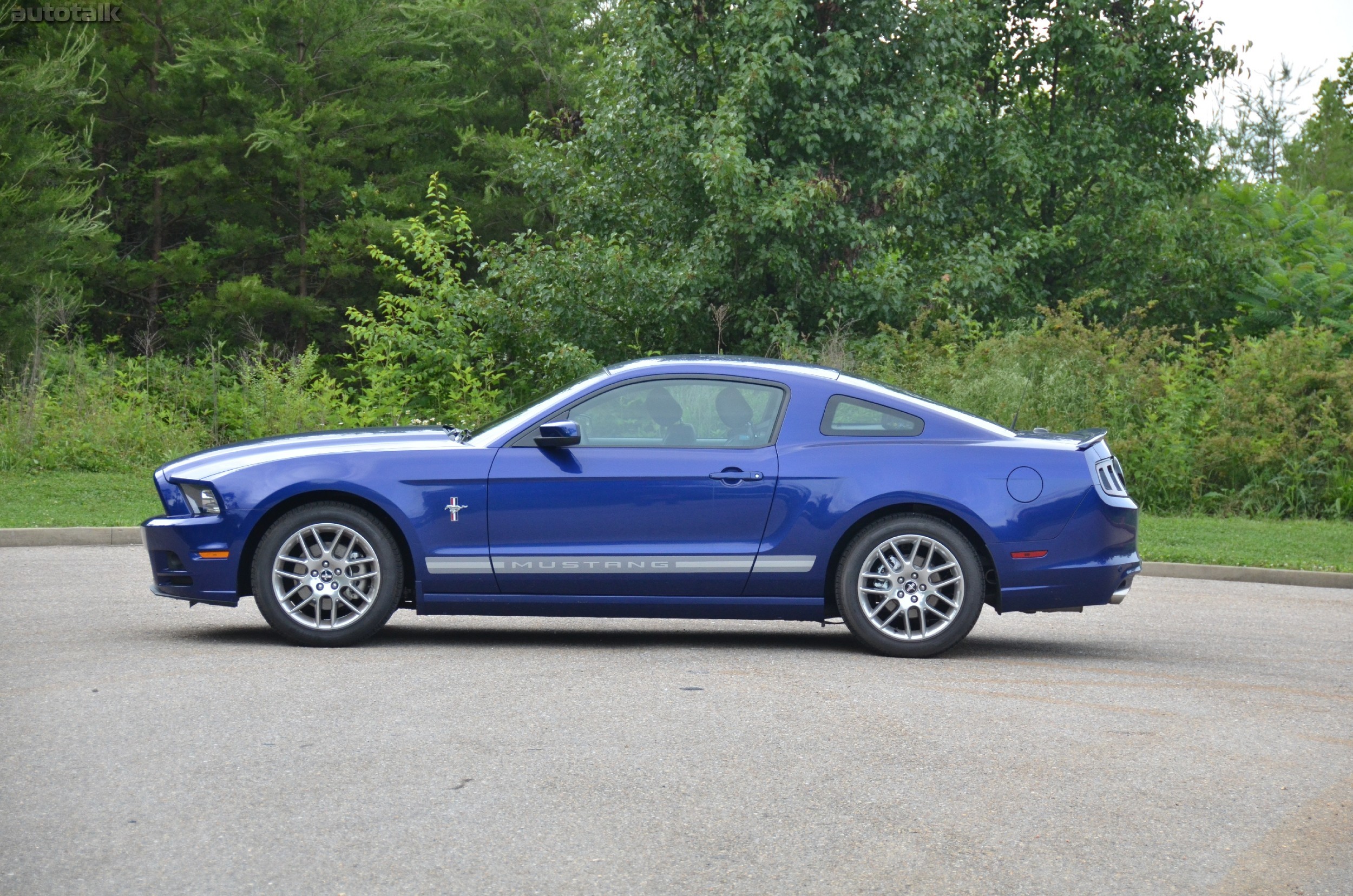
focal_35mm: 135
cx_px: 676
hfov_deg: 15.2
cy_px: 448
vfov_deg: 10.1
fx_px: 5063
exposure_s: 1/800
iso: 800
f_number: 5.3
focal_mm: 90
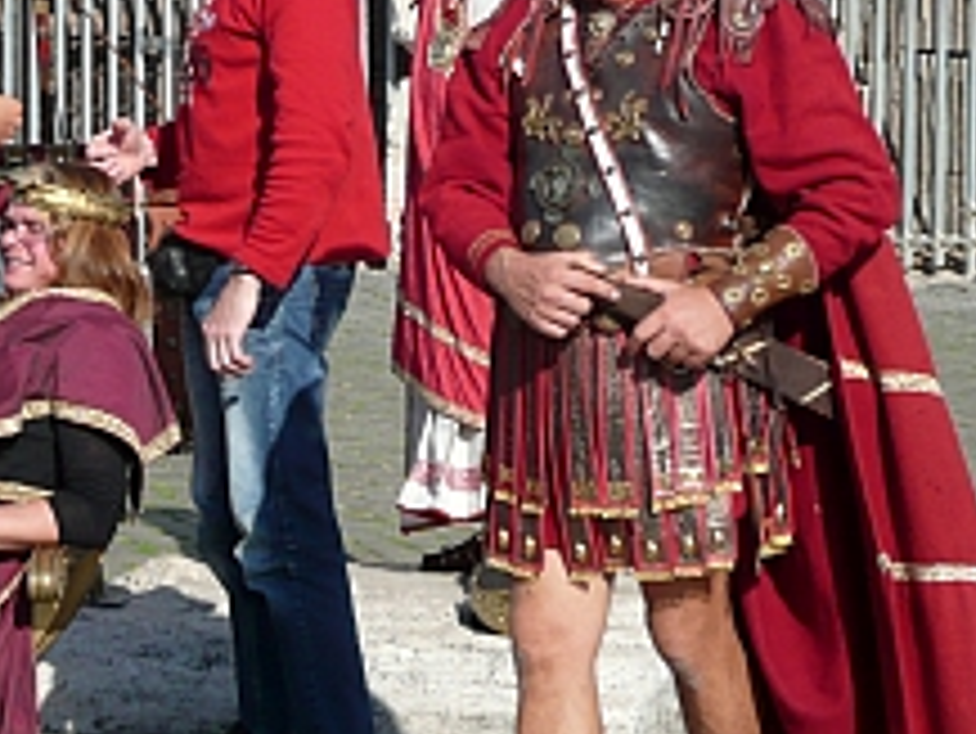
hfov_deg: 11.1
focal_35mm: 177
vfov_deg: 8.4
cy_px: 313
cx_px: 166
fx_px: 4993
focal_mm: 13.7
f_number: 4.7
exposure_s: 1/500
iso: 100
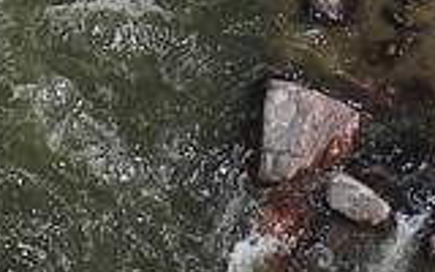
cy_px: 775
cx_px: -324
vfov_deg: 0.4
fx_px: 35151
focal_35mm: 2965
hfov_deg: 0.7
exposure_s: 1/1250
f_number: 5
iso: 100
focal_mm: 62.5
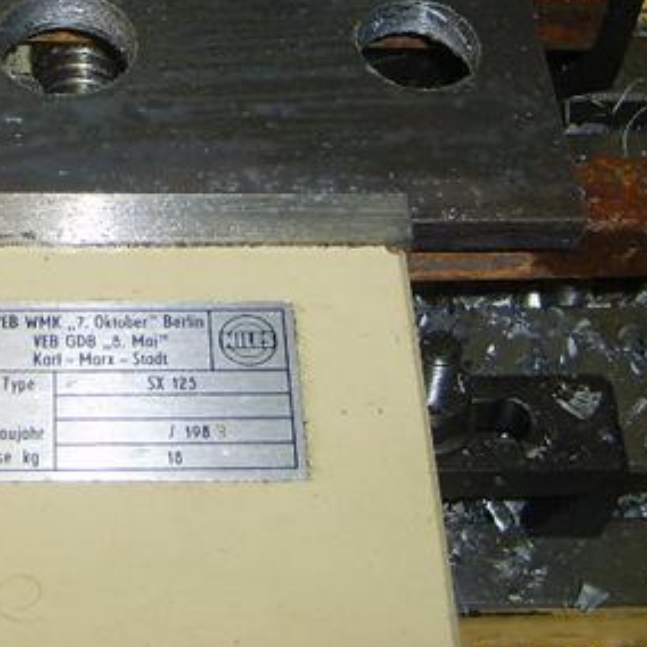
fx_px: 1840
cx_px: 59
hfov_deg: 19.6
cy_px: -25
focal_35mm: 87
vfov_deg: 19.3
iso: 100
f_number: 2.8
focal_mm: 5.8
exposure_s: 1/45
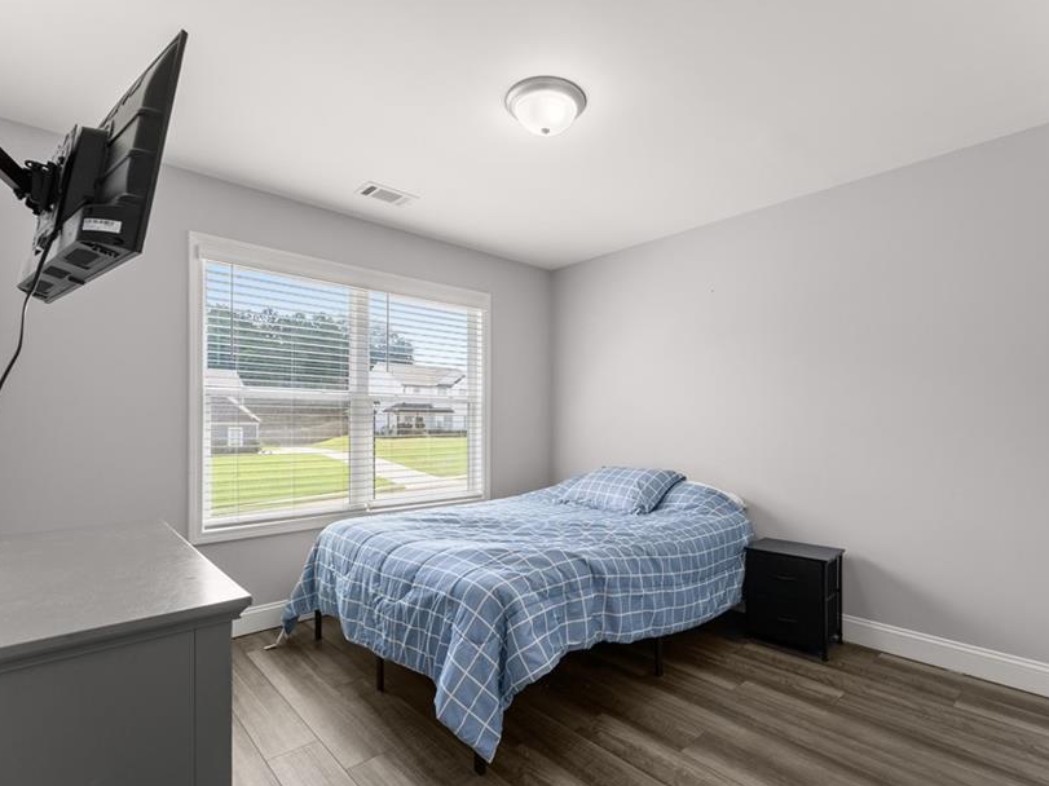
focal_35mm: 17
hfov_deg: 91.0
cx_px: 550
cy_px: 423
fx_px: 515
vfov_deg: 74.6
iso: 800
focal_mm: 14
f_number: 7.1
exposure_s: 1/30
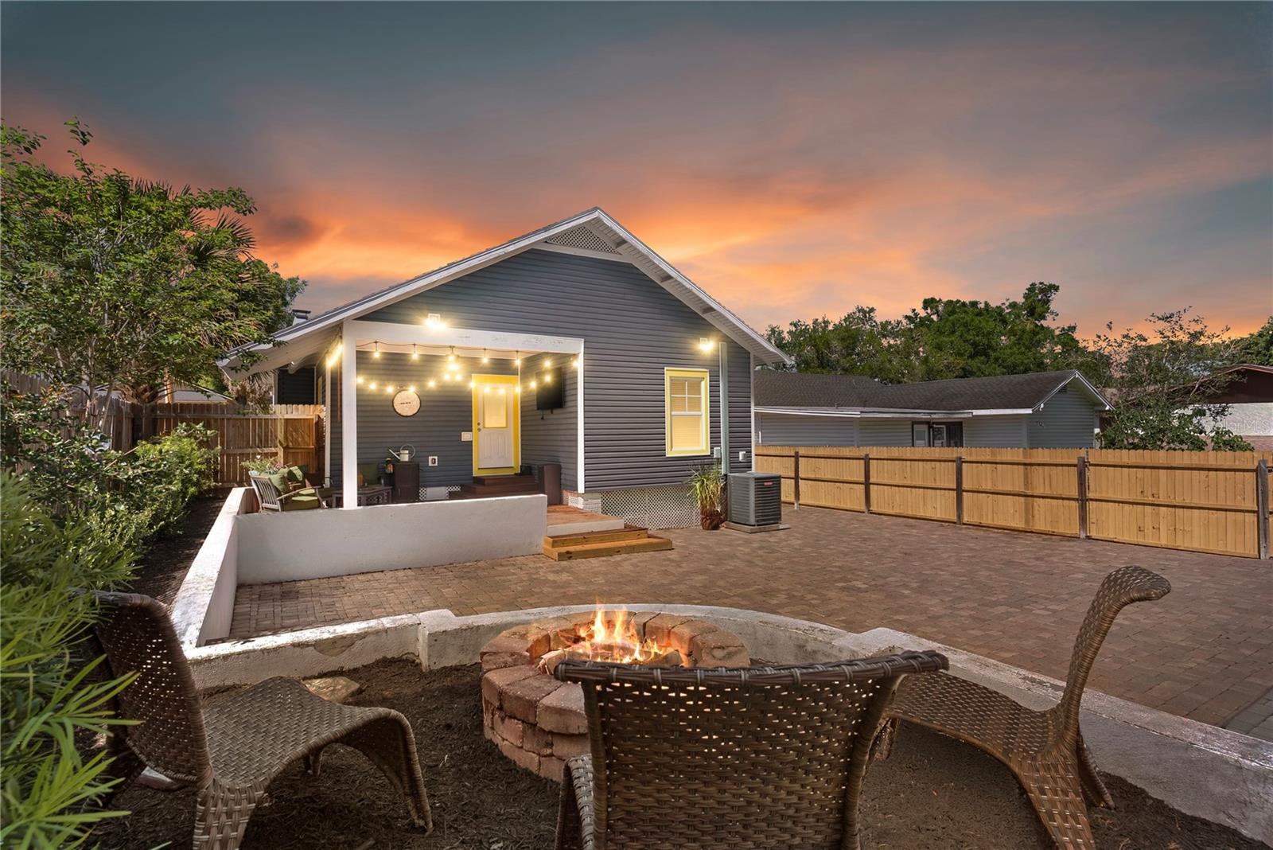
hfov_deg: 93.3
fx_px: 601
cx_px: 636
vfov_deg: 70.5
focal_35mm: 17
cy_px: 425
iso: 100
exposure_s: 1/100
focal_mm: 17
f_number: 8
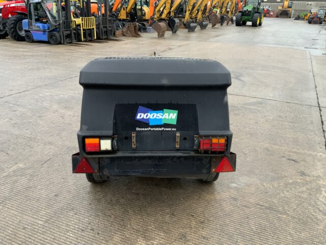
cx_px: 163
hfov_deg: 61.7
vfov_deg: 48.2
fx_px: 273
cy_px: 122
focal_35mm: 29
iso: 32
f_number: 1.8
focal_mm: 3
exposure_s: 1/122
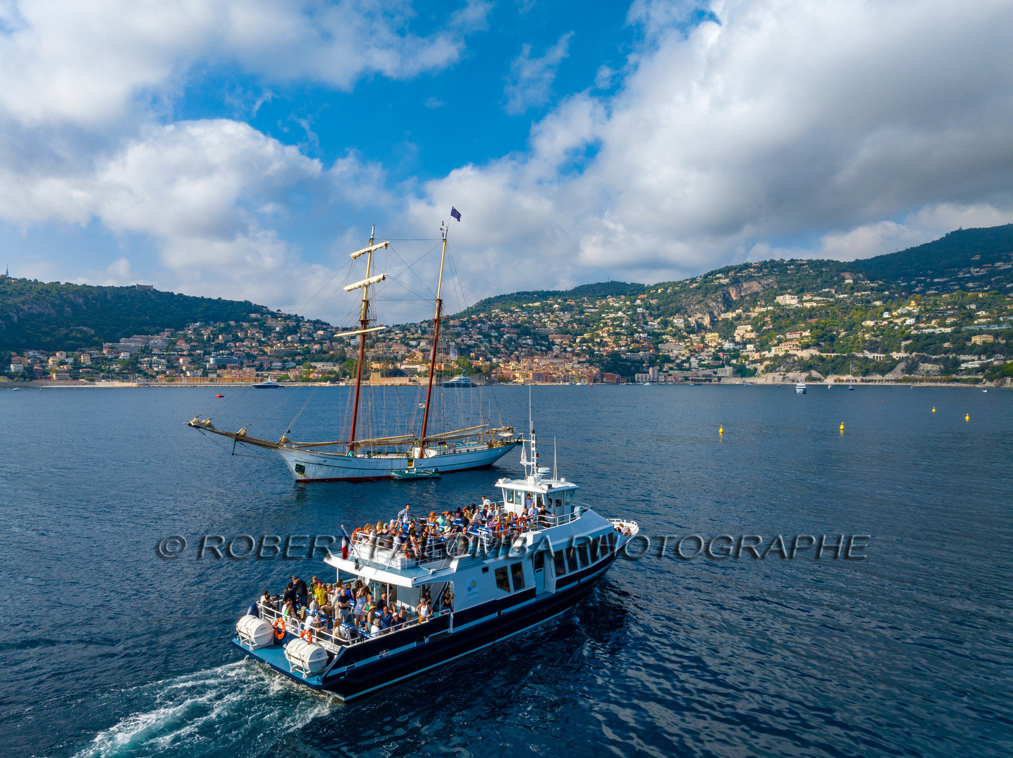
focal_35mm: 24
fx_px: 702
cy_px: 379
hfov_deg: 71.6
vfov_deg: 56.8
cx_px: 506
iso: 100
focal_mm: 12.3
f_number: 11
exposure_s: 1/160
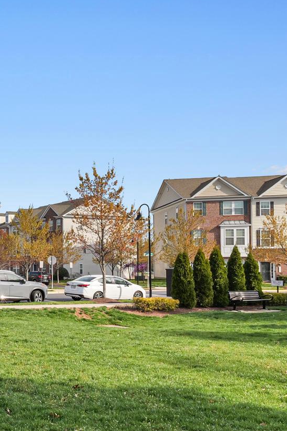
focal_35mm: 35
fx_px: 419
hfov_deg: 28.8
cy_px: 244
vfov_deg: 54.3
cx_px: -110
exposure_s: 1/200
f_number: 14
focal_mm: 14
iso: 800
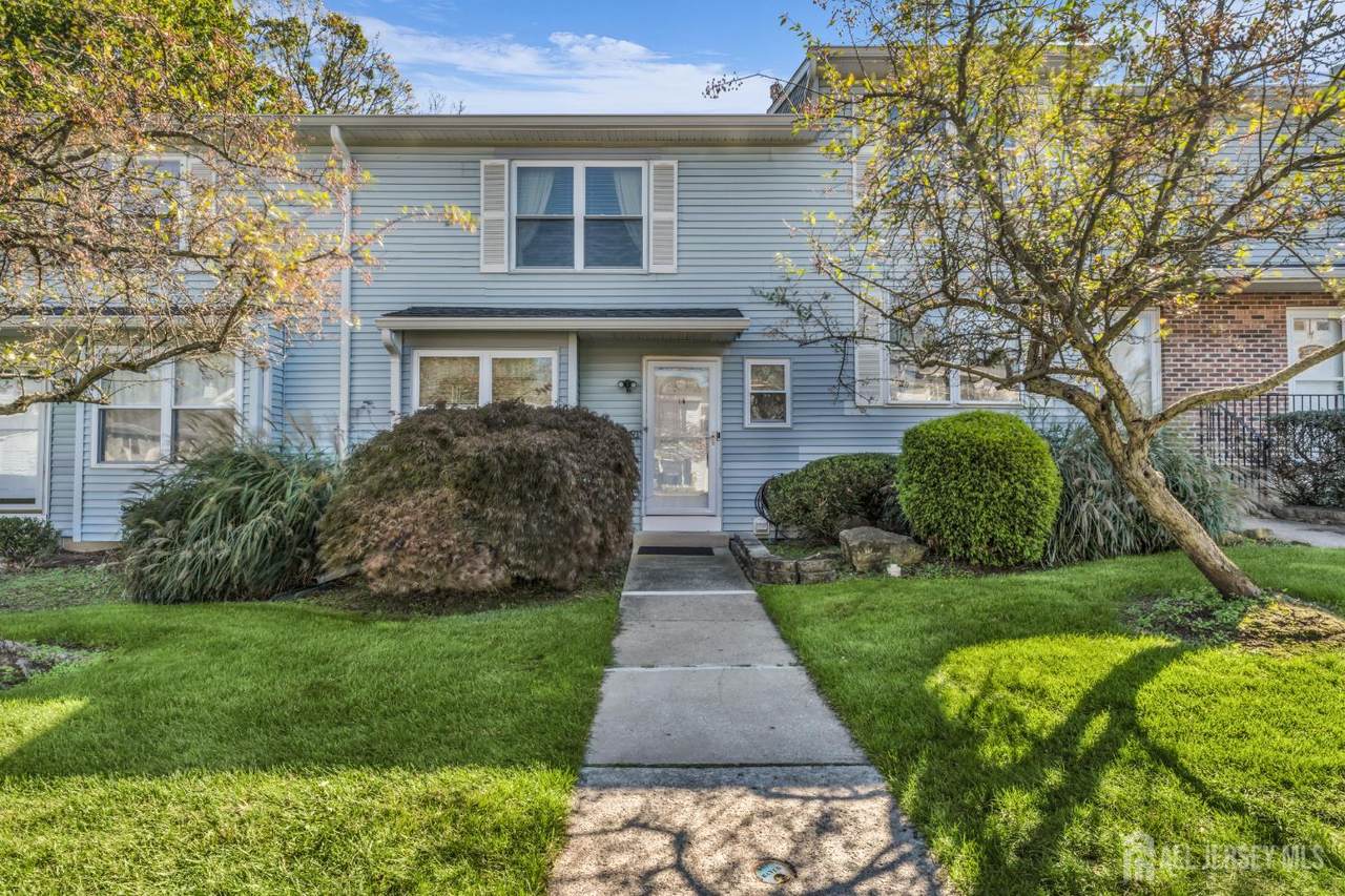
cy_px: 448
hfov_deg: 86.0
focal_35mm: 19
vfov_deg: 63.7
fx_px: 721
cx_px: 672
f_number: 22
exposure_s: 1/13
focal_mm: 19.3
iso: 100
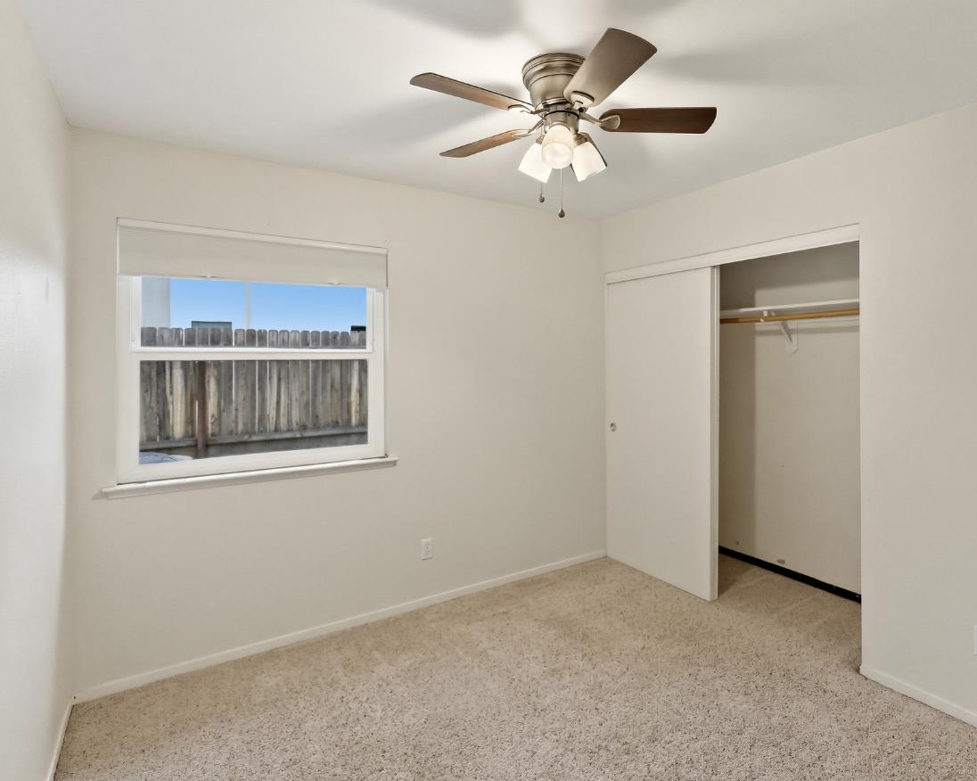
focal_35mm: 18
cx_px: 554
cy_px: 358
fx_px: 520
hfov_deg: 85.9
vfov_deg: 73.6
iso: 3200
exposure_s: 1/160
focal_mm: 14
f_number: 2.8
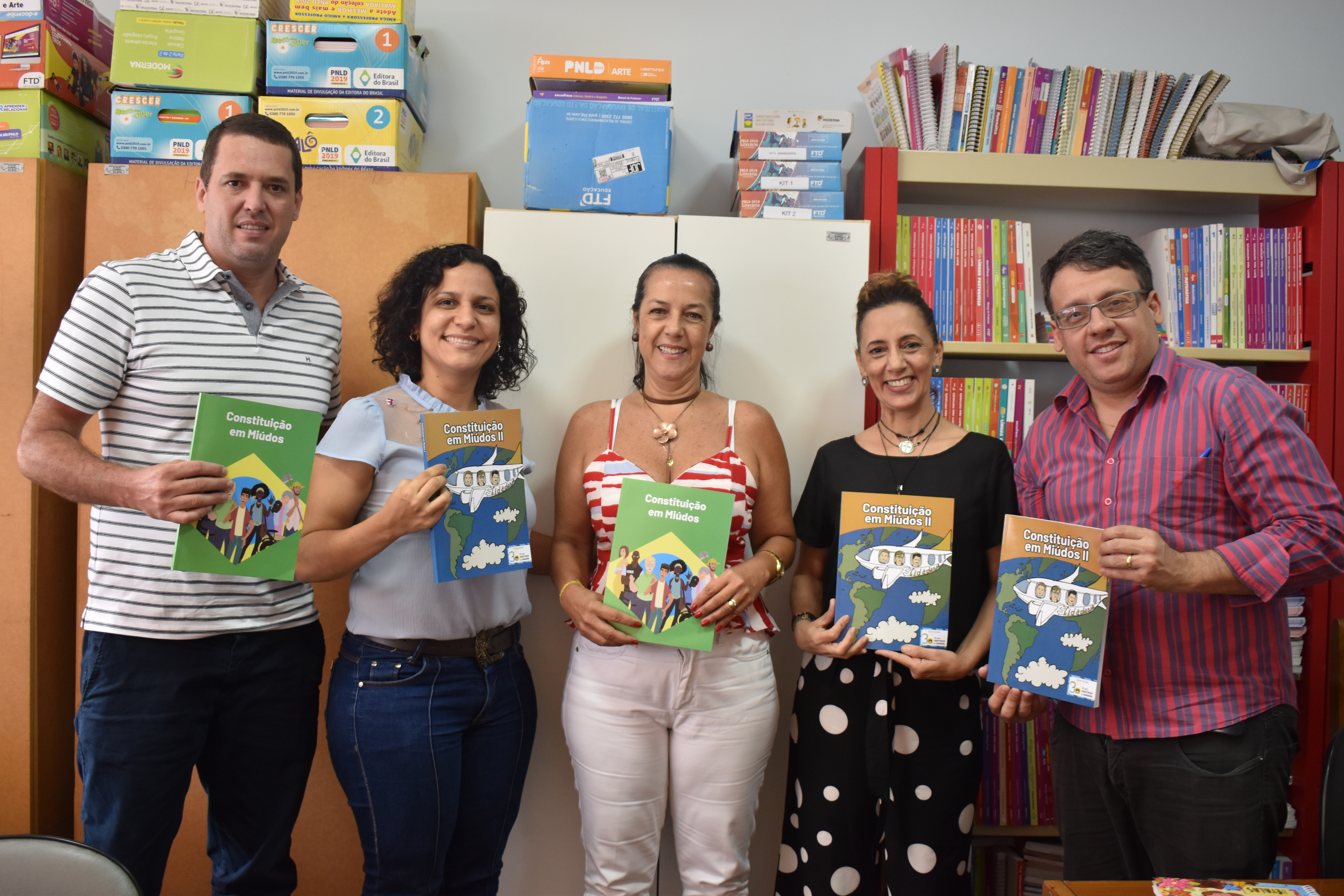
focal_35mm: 36
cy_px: 448
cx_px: 672
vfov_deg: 36.9
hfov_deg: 53.1
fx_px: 1344
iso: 500
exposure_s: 1/60
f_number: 4
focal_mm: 24
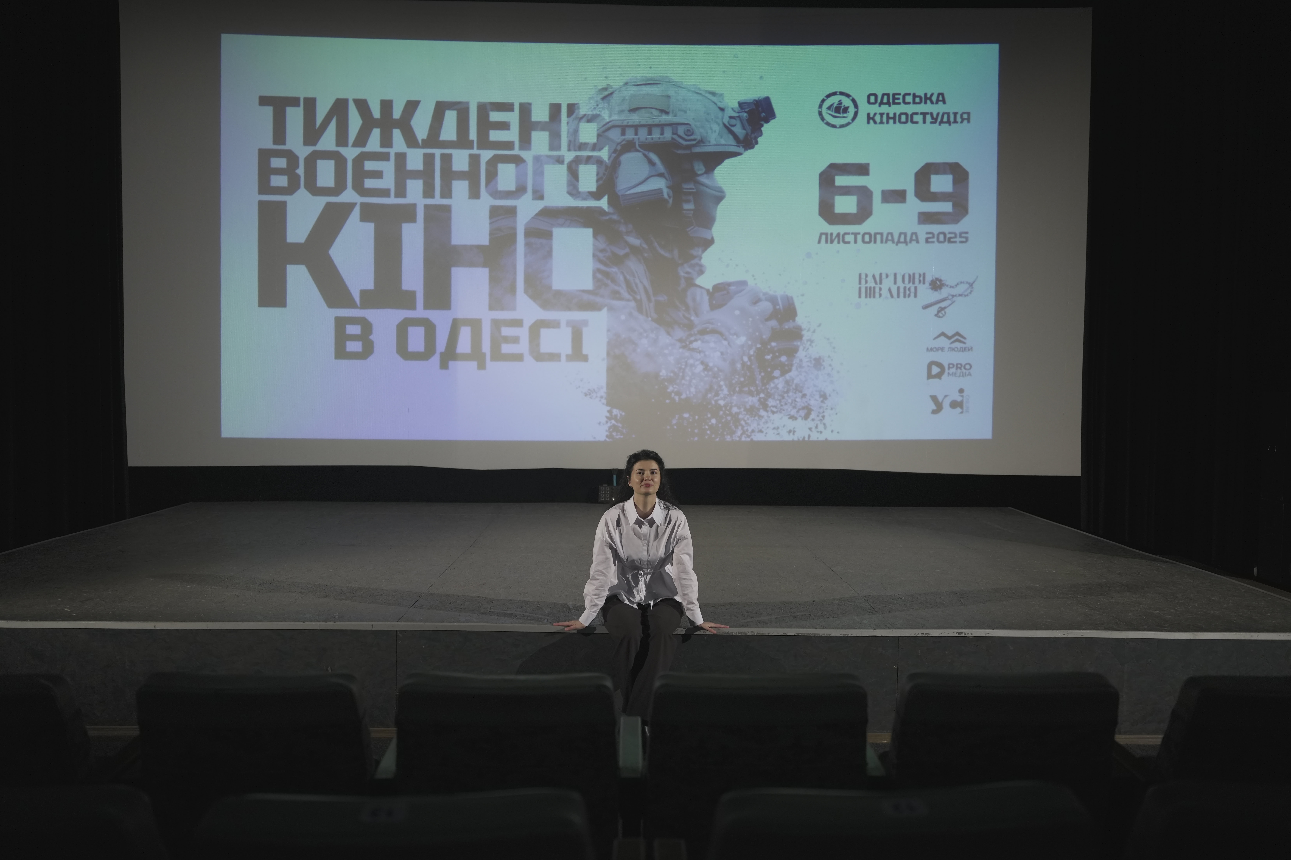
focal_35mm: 28
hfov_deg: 65.5
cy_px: 430
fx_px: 1004
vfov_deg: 46.4
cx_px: 646
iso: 1250
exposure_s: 1/100
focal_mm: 28
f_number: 2.8
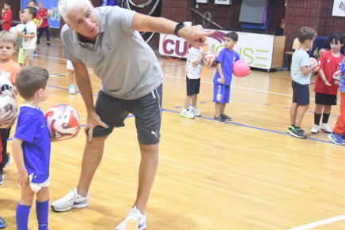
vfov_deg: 23.0
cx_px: 124
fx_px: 566
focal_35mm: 59
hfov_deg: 33.7
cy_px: 96
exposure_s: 1/60
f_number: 4
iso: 12800
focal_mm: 25
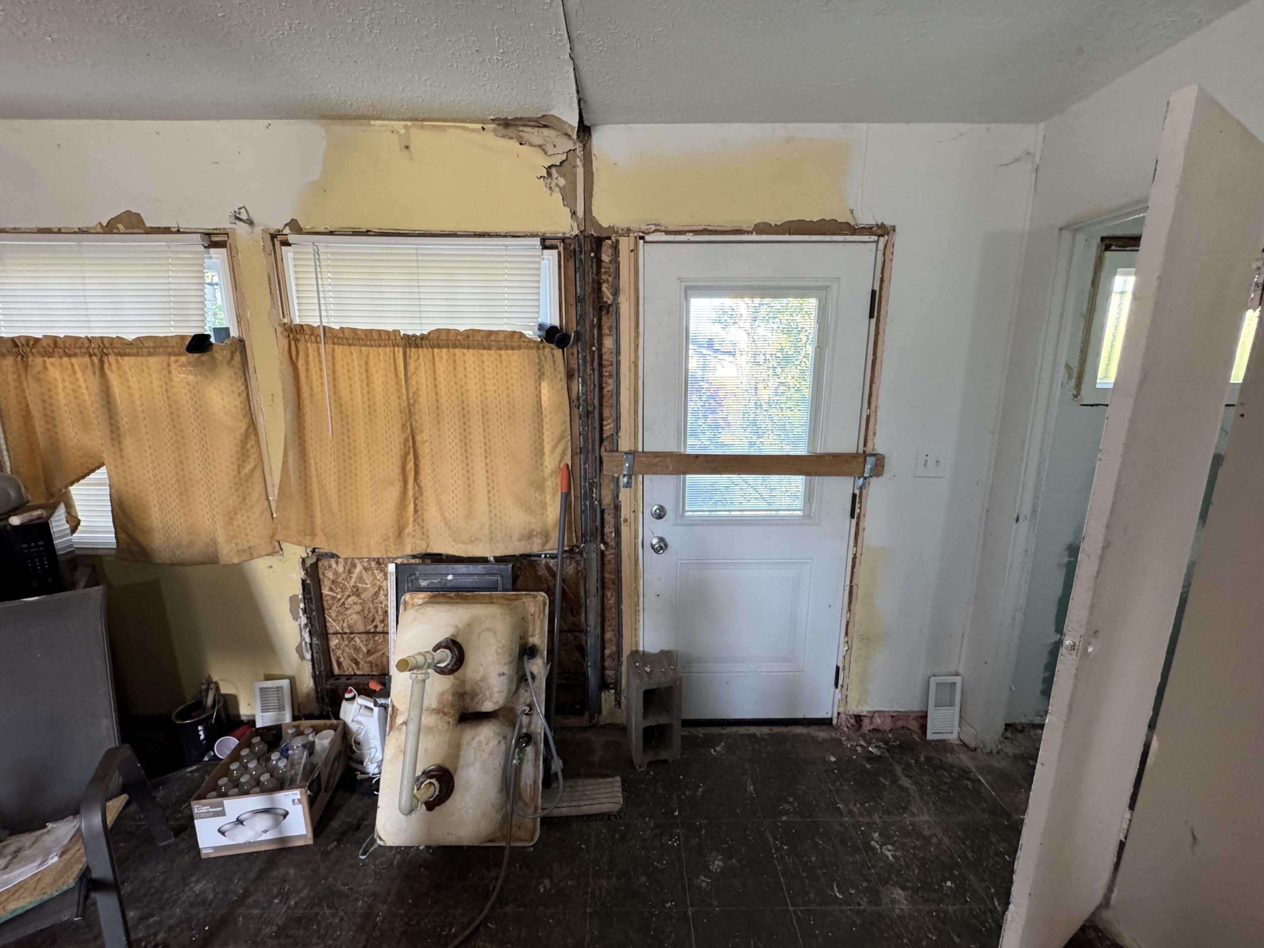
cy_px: 474
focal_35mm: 14
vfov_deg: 85.7
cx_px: 632
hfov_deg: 102.1
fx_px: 511
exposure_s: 1/60
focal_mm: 2.22
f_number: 2.2
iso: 320
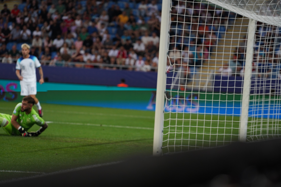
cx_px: 140
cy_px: 94
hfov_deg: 10.3
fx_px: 1561
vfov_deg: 6.9
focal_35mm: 200
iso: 2000
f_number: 4
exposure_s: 1/1000
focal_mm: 200
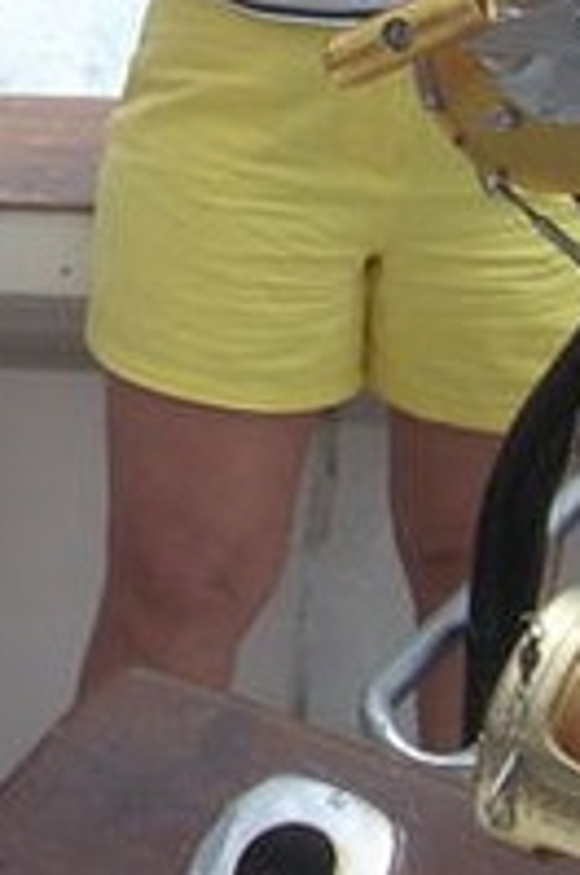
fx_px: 2958
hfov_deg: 10.7
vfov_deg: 16.2
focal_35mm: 122
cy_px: -158
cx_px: -334
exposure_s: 1/285
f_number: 5.6
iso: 64
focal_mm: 6.2
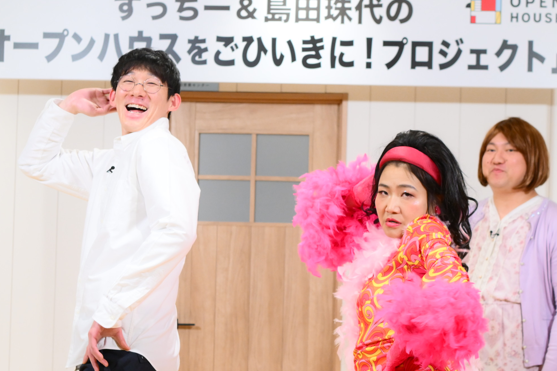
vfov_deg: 15.0
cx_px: 307
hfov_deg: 22.4
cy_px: 242
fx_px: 1408
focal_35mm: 91
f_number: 4
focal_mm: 45
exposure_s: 1/200
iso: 1600
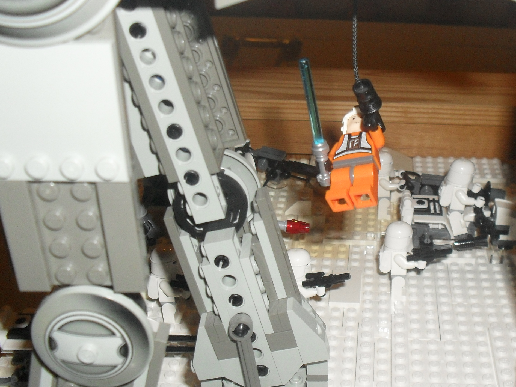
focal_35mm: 48
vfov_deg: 30.3
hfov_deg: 39.1
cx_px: 351
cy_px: 186
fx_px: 716
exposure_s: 1/45
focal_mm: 6.3
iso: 200
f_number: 3.2
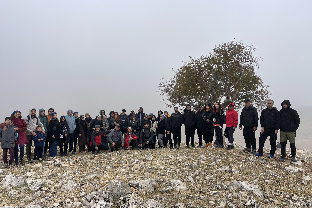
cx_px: 159
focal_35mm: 27
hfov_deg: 67.4
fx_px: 234
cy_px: 95
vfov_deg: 47.9
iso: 32
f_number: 1.6
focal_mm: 5.1
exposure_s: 1/1238
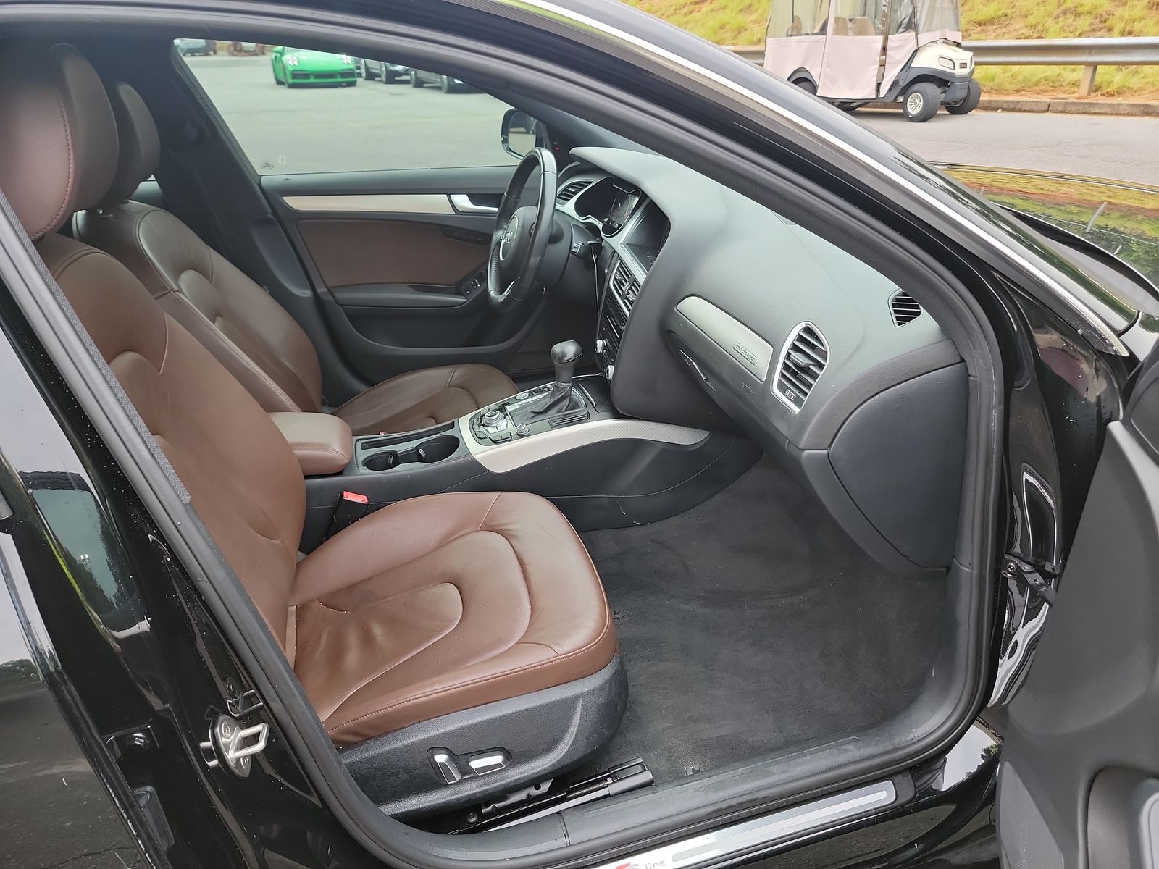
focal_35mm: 24
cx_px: 580
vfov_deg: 56.8
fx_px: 804
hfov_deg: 71.6
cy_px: 434
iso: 75
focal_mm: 6.7
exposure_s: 1/59
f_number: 1.8
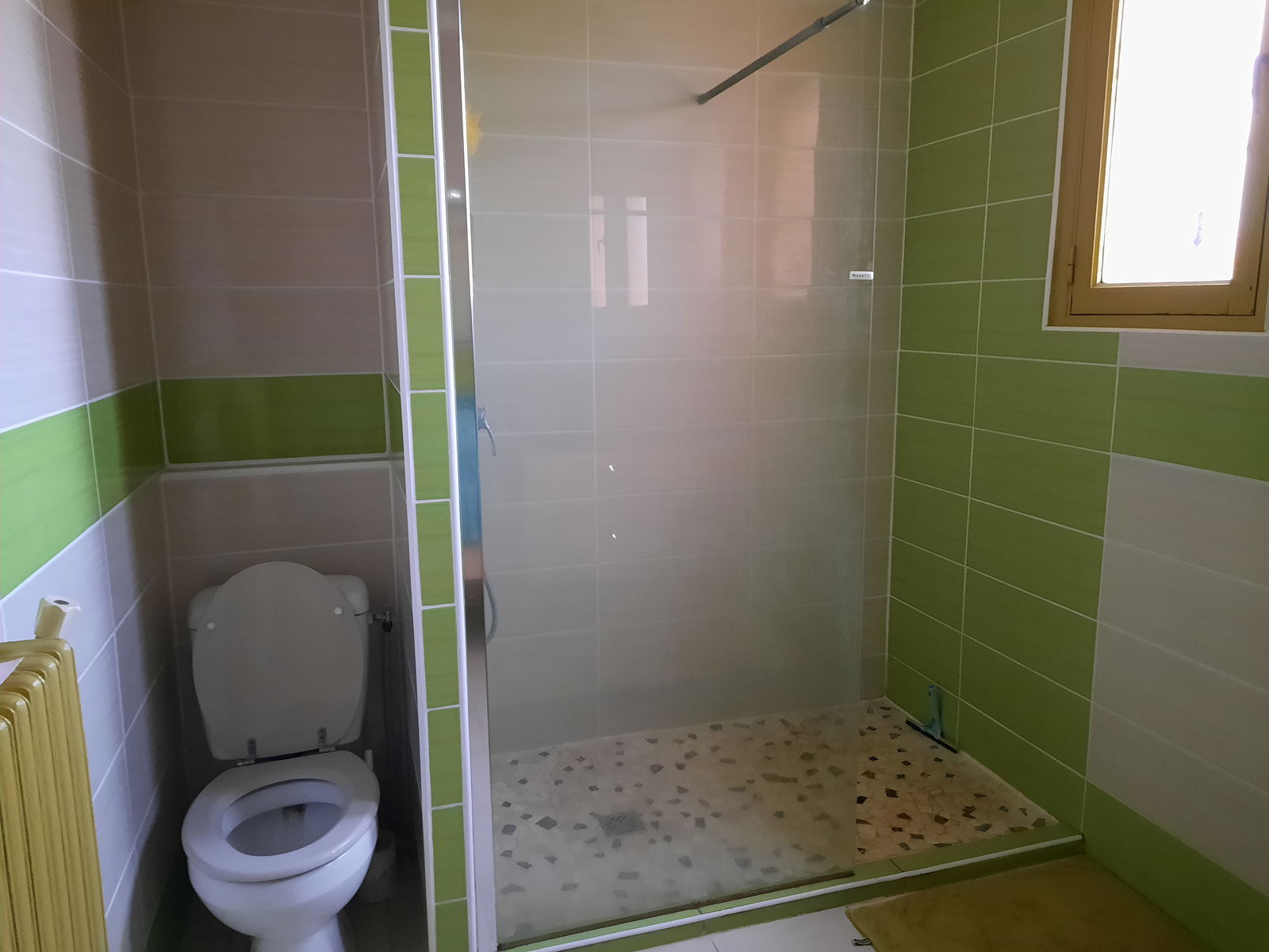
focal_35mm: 25
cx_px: 634
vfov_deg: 54.9
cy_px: 476
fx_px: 916
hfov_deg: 69.4
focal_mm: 4.6
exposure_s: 1/20
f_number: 2
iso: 1000
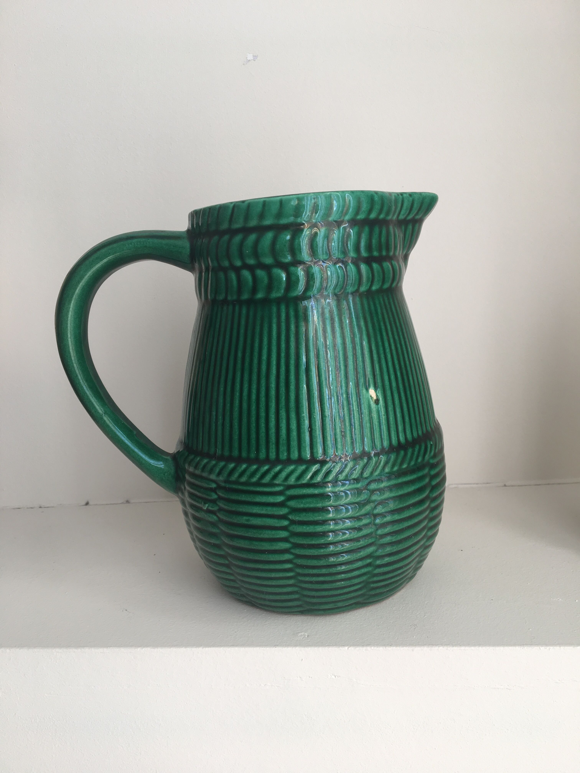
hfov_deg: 48.2
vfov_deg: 61.7
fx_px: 648
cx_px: 290
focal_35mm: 29
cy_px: 386
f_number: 2.2
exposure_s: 1/100
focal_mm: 4.15
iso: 25
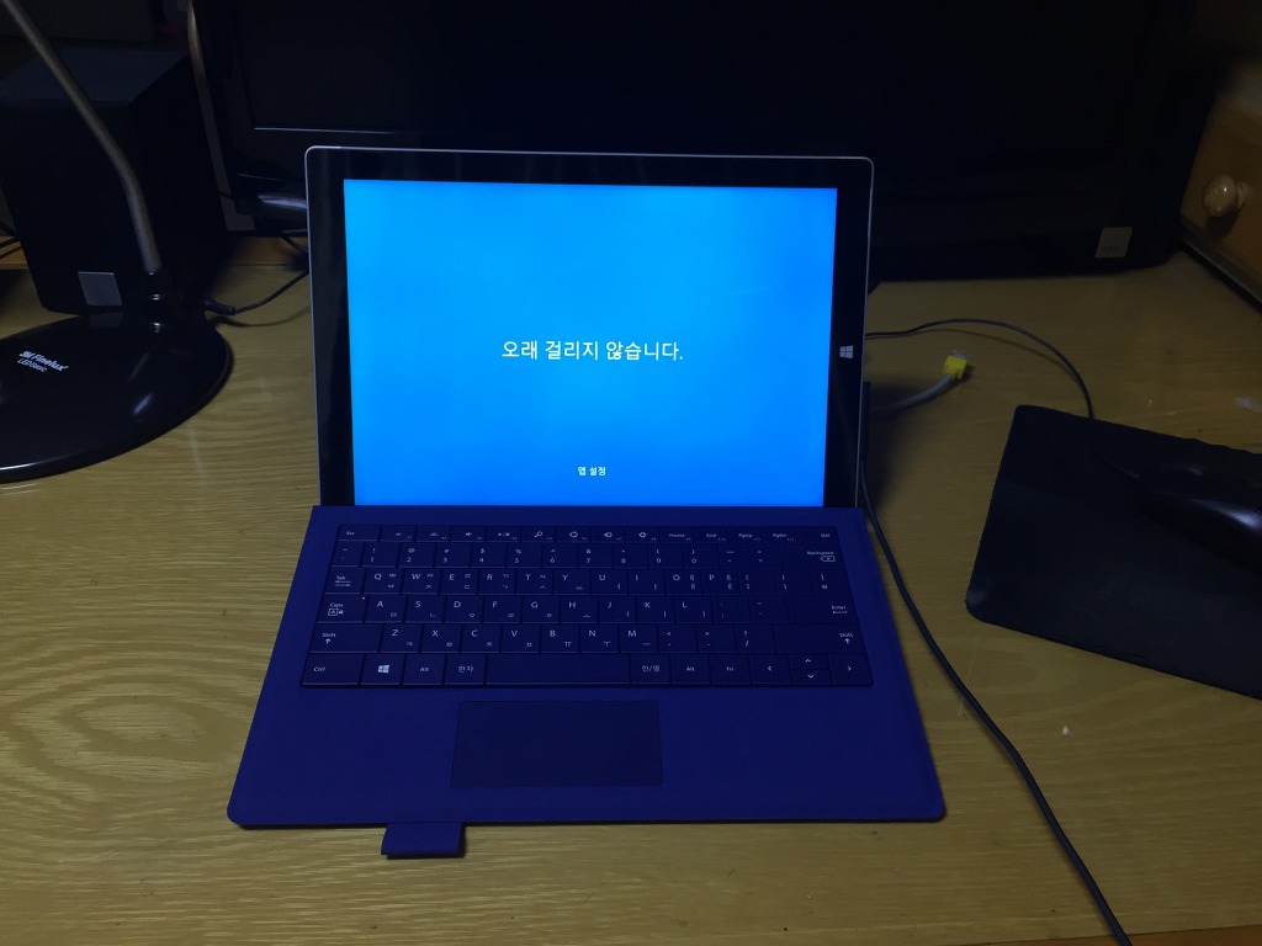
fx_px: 1057
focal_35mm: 29
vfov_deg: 48.2
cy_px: 473
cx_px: 631
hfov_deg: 61.7
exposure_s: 1/30
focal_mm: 4.15
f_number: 2.2
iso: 64
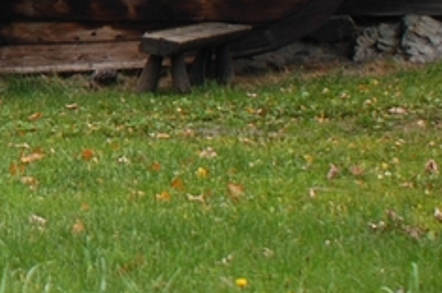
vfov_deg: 7.3
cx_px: -510
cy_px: -212
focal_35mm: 184
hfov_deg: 10.1
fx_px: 2256
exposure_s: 1/160
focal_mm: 24
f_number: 2.8
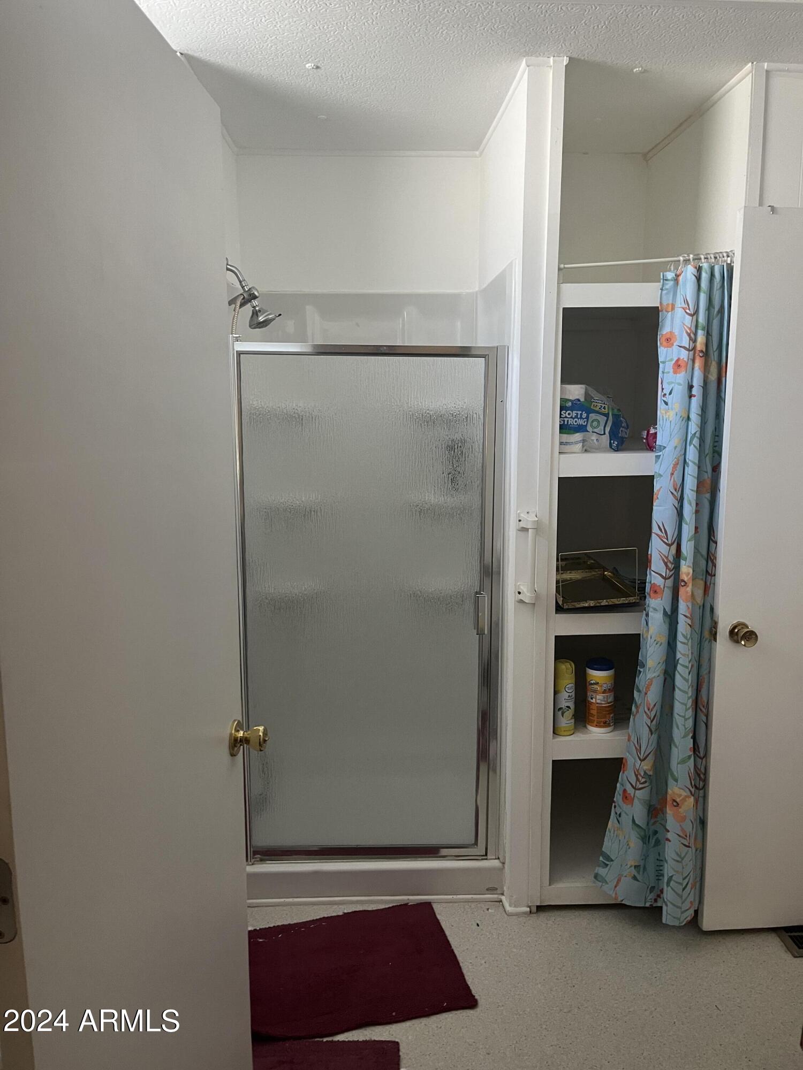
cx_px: 402
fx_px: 804
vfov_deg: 67.3
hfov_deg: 53.1
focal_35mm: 26
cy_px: 535
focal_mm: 5.1
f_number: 1.6
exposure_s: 1/60
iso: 200
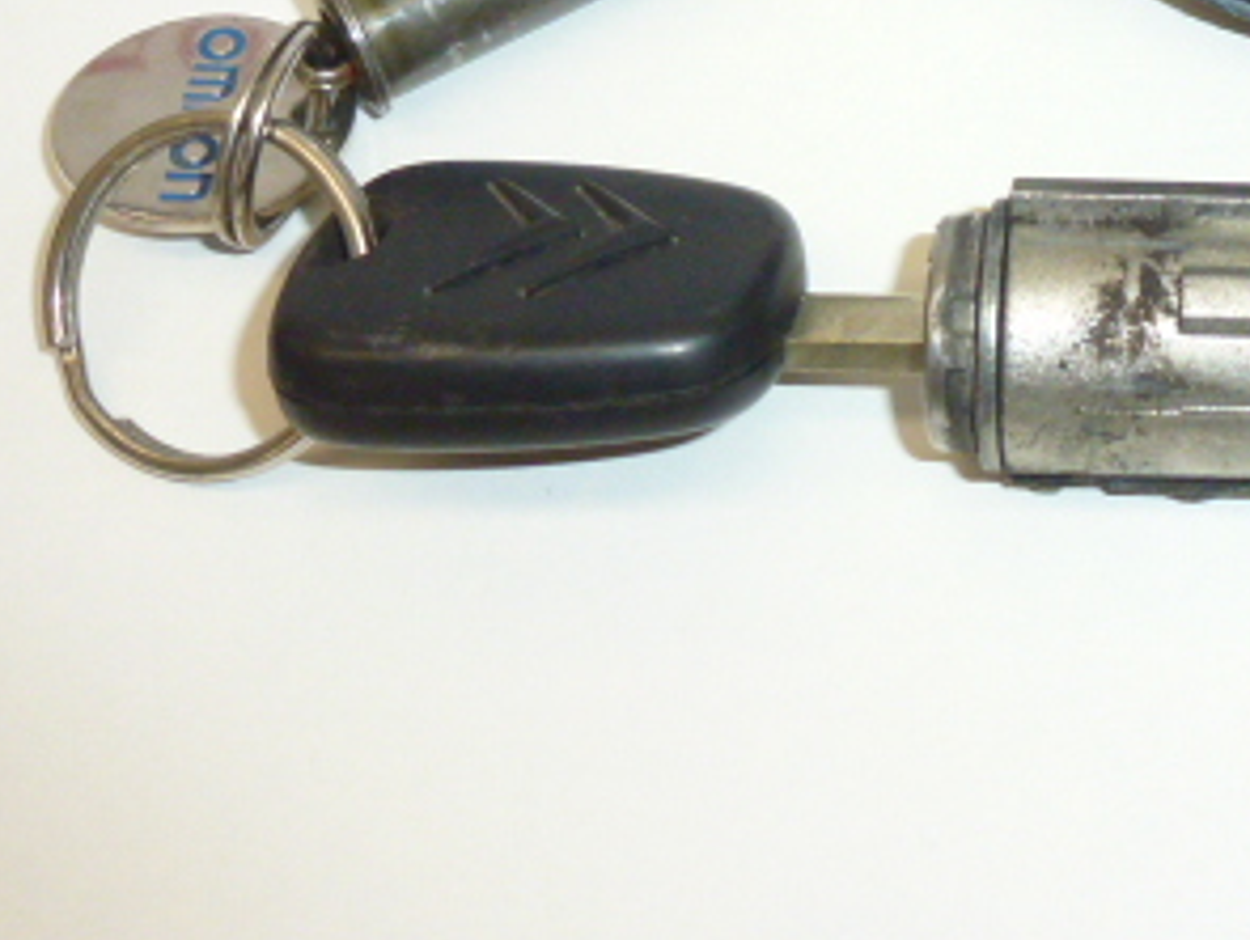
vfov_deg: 21.6
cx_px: 1178
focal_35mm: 65
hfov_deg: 28.4
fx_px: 2350
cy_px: -55
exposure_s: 1/320
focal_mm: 5.4
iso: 400
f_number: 3.5
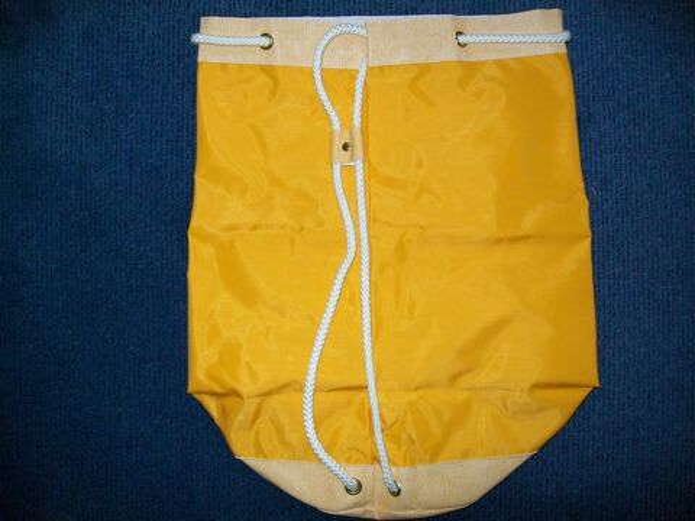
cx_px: 348
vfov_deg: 41.8
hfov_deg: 54.0
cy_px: 260
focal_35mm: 34
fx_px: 683
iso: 160
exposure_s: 1/60
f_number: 2.7
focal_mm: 6.1
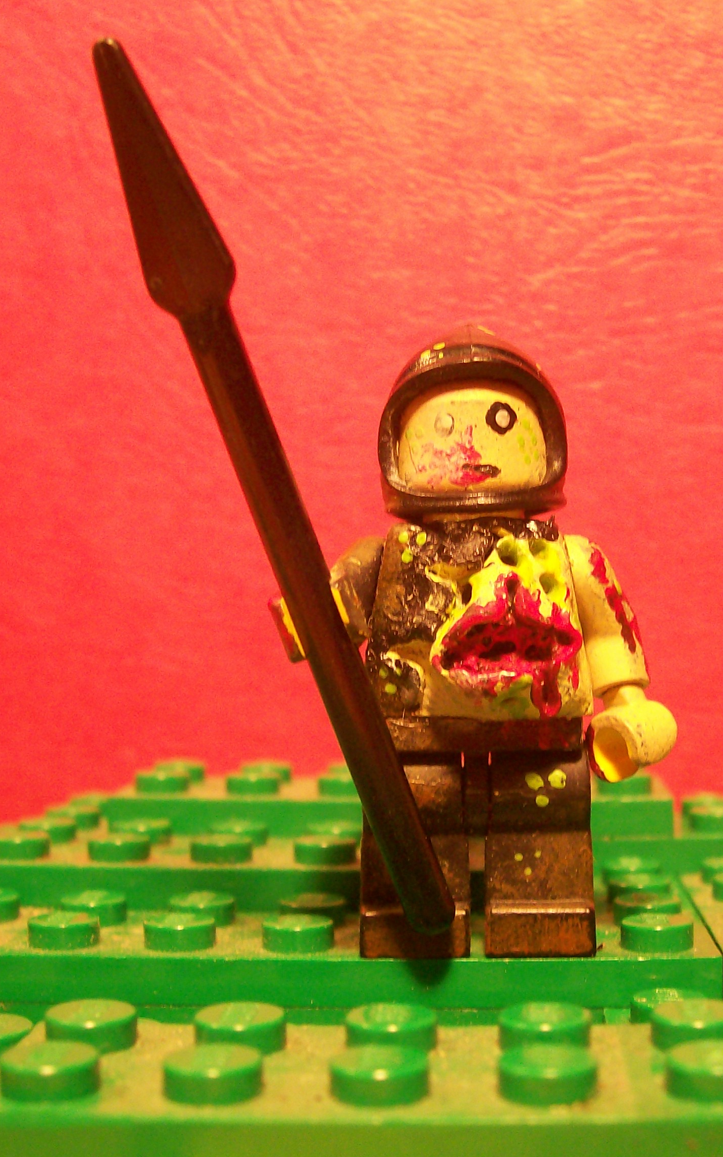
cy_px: 581
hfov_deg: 25.7
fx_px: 1576
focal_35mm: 50
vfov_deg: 40.3
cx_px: 462
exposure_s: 1/14.1
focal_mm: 5.8
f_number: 2.8
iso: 160
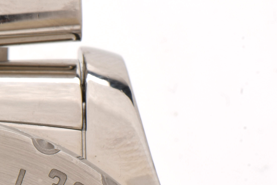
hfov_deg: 6.0
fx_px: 2657
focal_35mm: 345
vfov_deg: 4.0
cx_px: 22
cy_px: 225
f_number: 25
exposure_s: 1/100
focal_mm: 85
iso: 100
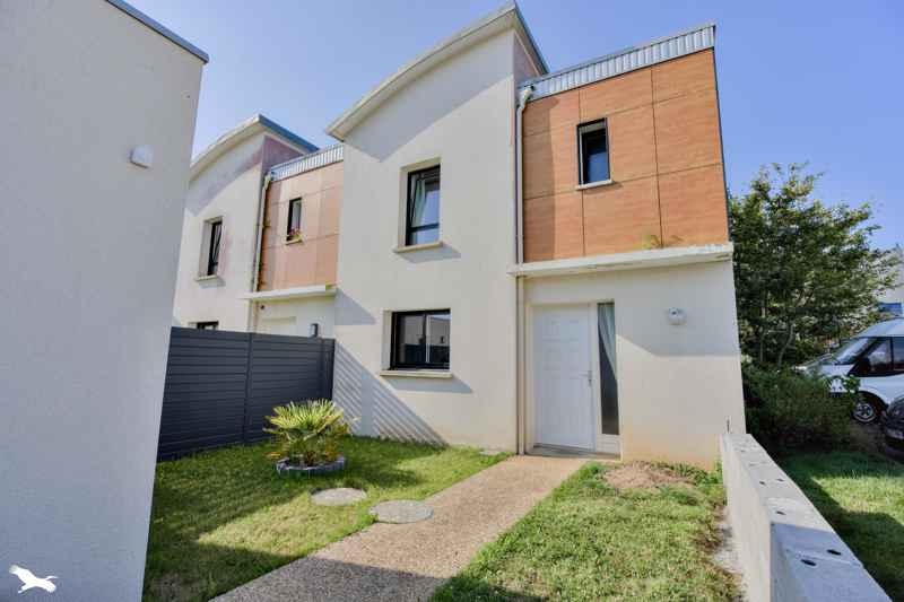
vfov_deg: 73.7
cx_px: 452
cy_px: 301
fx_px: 402
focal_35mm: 16
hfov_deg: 96.7
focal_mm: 16
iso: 800
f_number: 8
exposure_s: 1/640
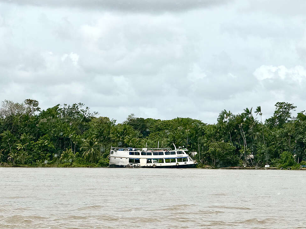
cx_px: 146
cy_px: 120
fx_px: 1123
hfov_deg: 15.5
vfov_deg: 11.7
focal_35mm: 127
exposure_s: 1/3344
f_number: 2.8
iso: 50
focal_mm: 15.66
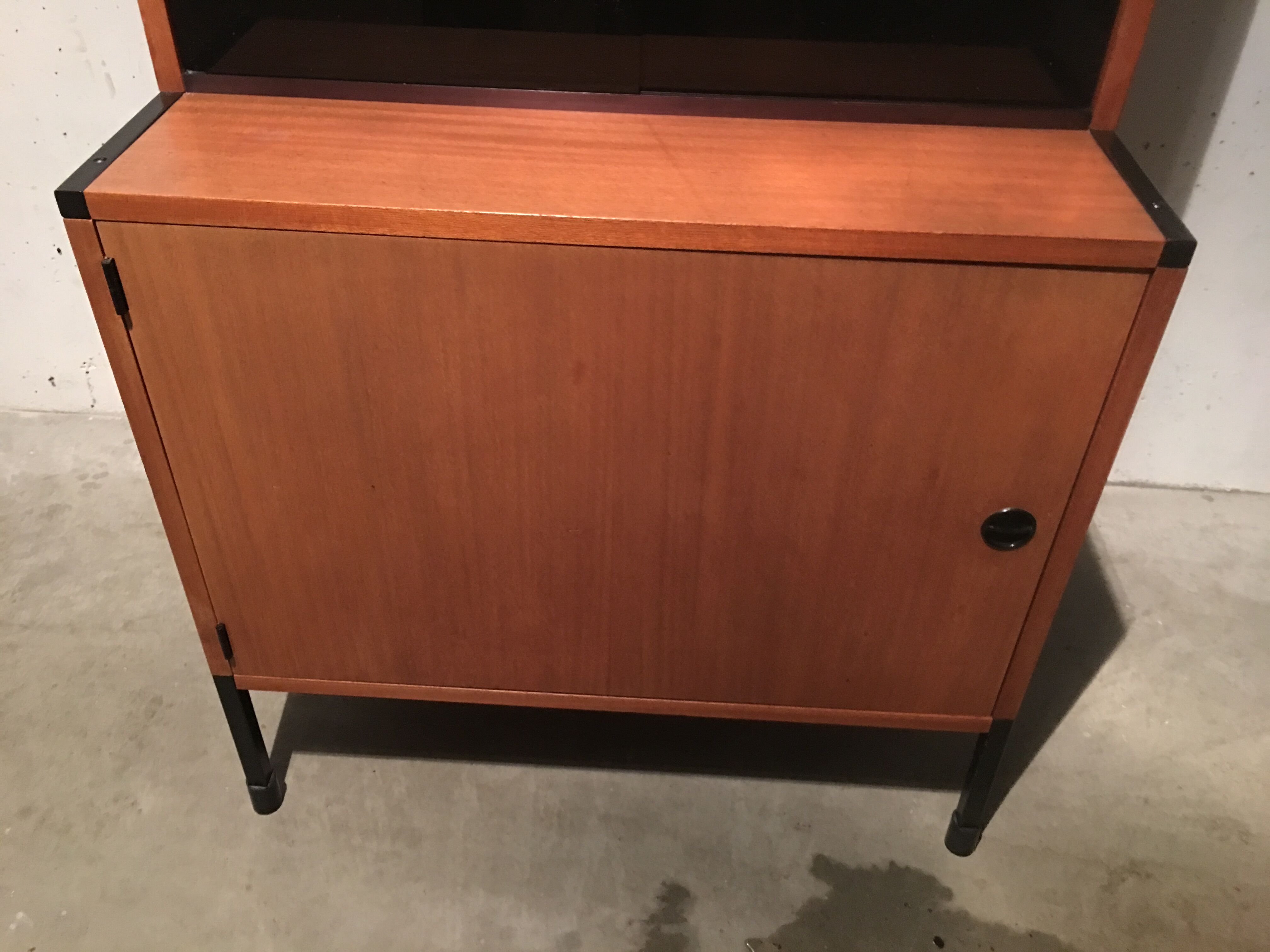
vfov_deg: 48.2
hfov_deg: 61.7
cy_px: 476
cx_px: 635
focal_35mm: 29
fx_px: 1064
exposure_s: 1/4
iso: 125
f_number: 2.2
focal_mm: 4.15
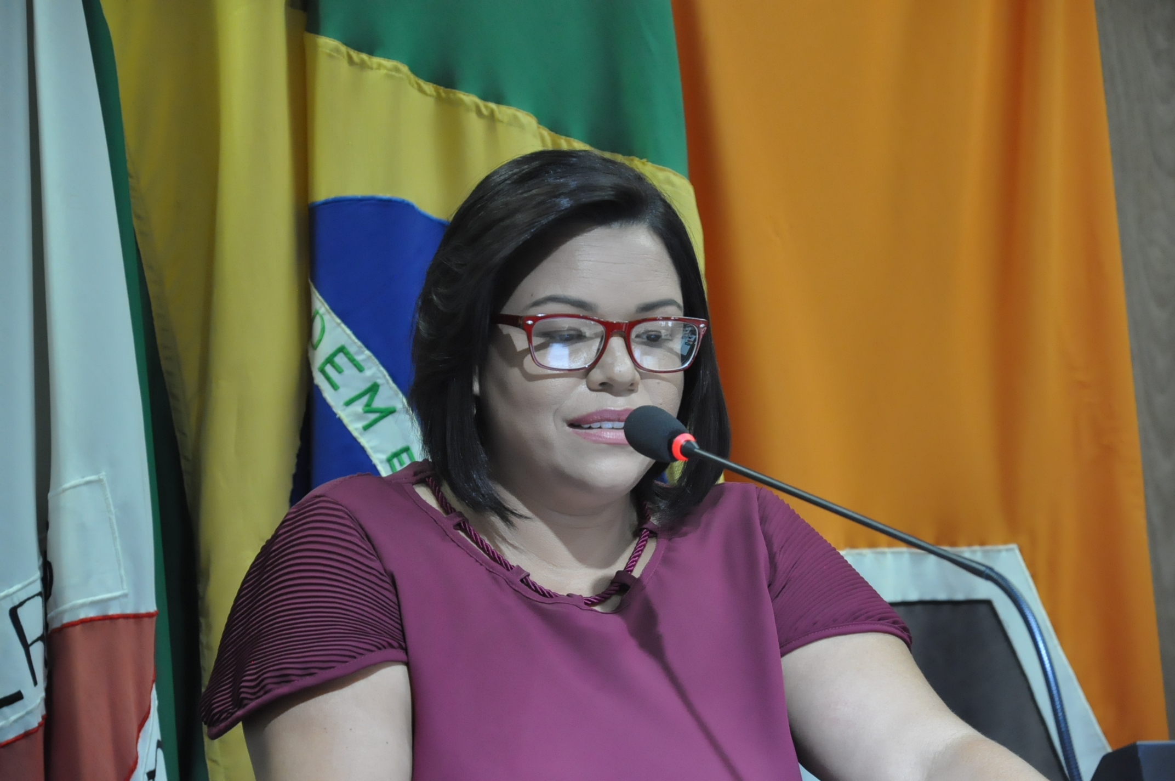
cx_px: 588
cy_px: 390
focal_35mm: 158
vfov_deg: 8.7
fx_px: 5134
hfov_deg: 13.1
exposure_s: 1/50
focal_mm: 105
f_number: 5.6
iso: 2000
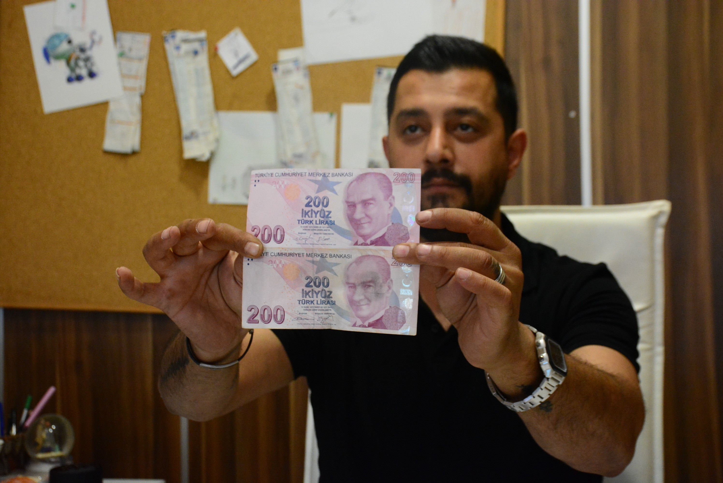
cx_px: 362
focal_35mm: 60
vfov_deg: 22.7
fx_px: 1206
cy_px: 242
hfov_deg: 33.4
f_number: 8
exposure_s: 1/160
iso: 3200
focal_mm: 40
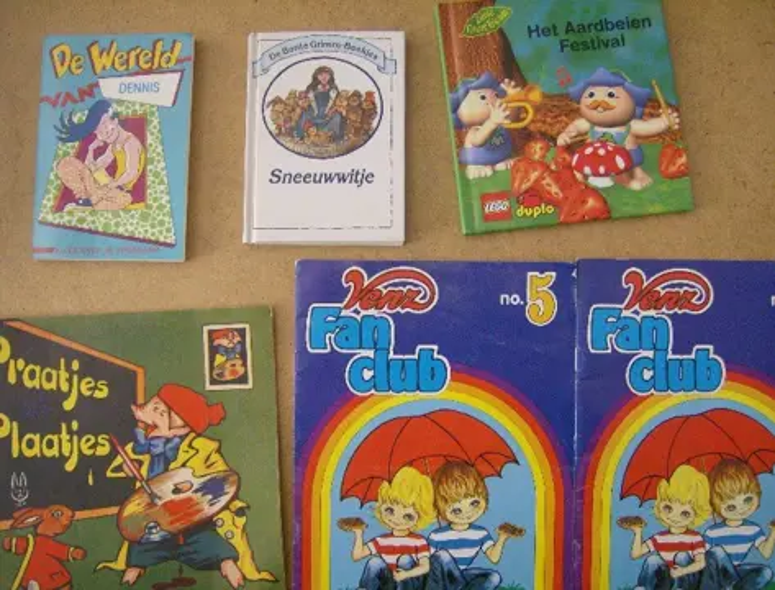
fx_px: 810
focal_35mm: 36
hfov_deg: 51.1
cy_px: 295
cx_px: 388
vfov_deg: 40.0
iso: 200
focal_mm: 6
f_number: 2.8
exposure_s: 1/33.1
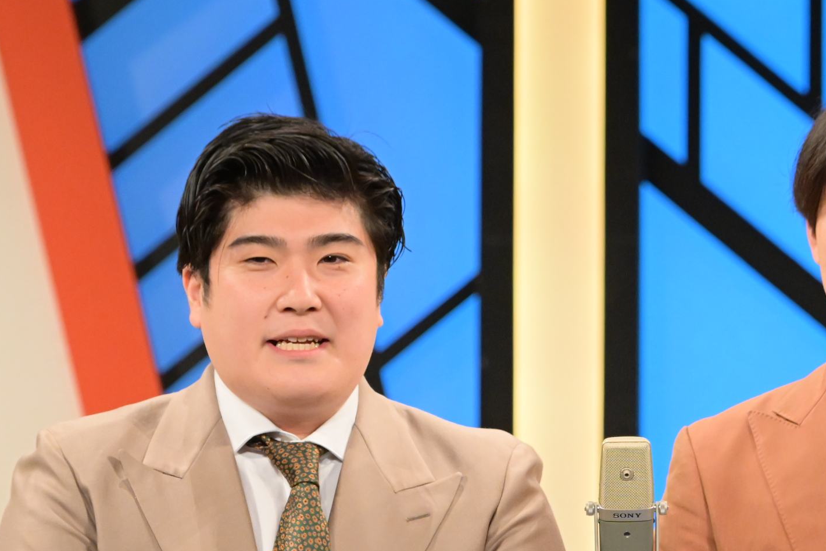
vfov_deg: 1.7
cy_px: 471
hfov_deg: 2.5
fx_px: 18880
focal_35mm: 823
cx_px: 638
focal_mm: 290
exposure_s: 1/200
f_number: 5.6
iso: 2500
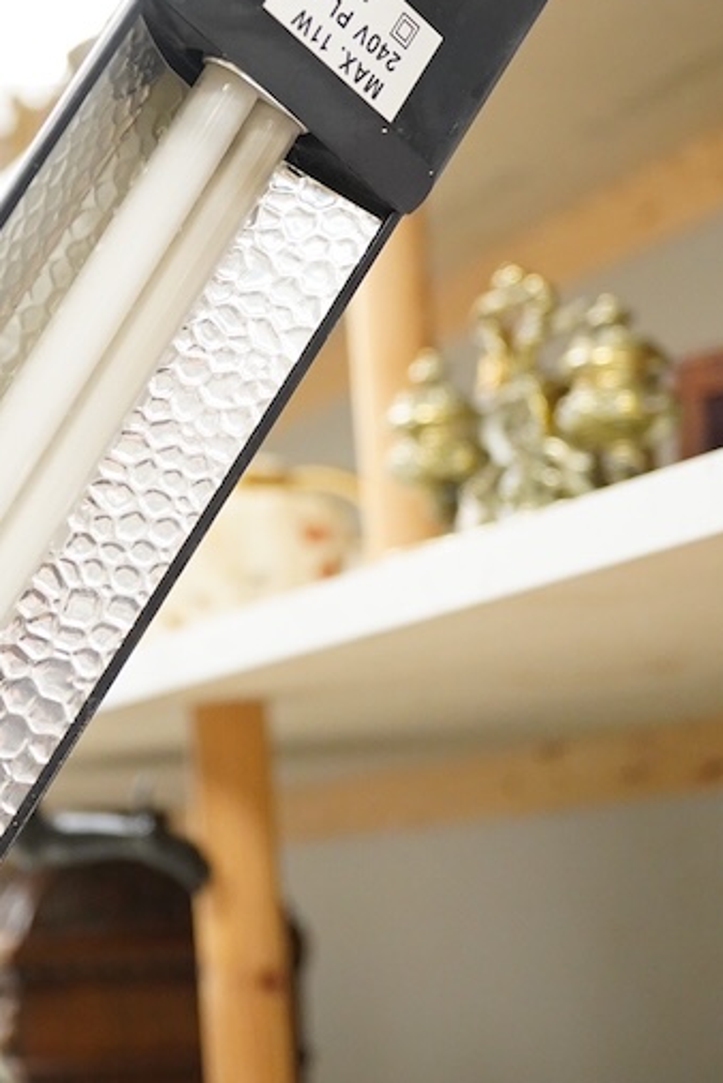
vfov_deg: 20.3
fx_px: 3008
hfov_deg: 13.7
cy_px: 386
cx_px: 184
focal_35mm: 100
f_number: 5
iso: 2500
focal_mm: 30
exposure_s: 1/160
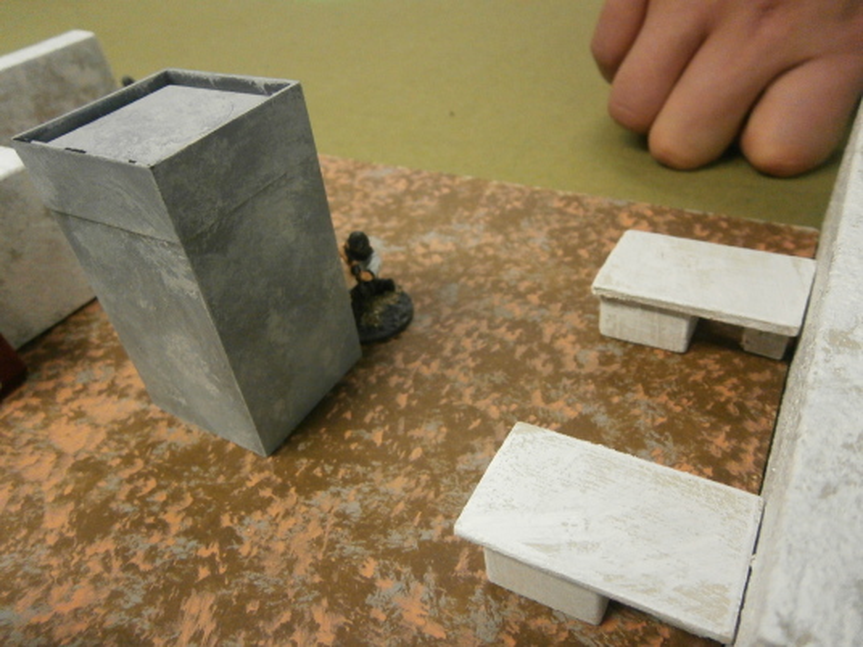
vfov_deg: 53.1
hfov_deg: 67.3
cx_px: 432
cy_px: 324
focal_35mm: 26
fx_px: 648
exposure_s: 1/60
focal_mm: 4.7
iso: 400
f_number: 2.8
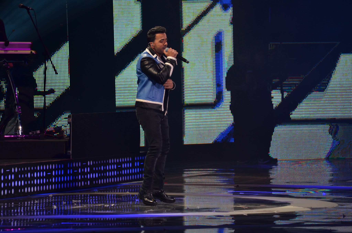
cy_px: 116
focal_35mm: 300
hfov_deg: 6.9
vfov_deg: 4.6
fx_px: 2927
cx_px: 176
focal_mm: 200
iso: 800
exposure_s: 1/160
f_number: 5.6
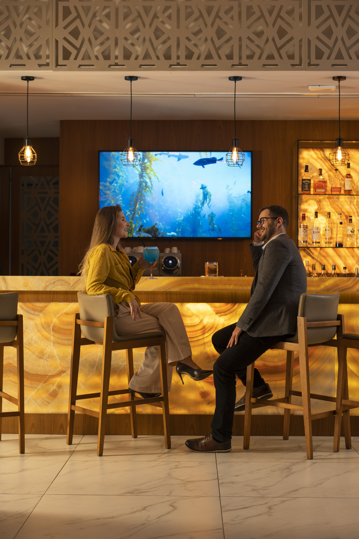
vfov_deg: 32.4
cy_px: 270
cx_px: 180
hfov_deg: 21.9
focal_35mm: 62
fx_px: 929
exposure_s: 1/100
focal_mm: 62
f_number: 3.5
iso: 250
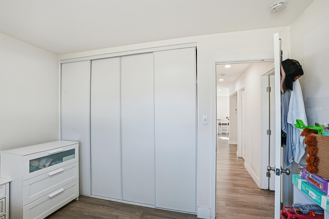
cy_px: 110
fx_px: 146
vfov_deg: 73.7
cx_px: 164
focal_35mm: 16
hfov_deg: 96.7
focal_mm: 16
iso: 250
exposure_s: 1/200
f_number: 8
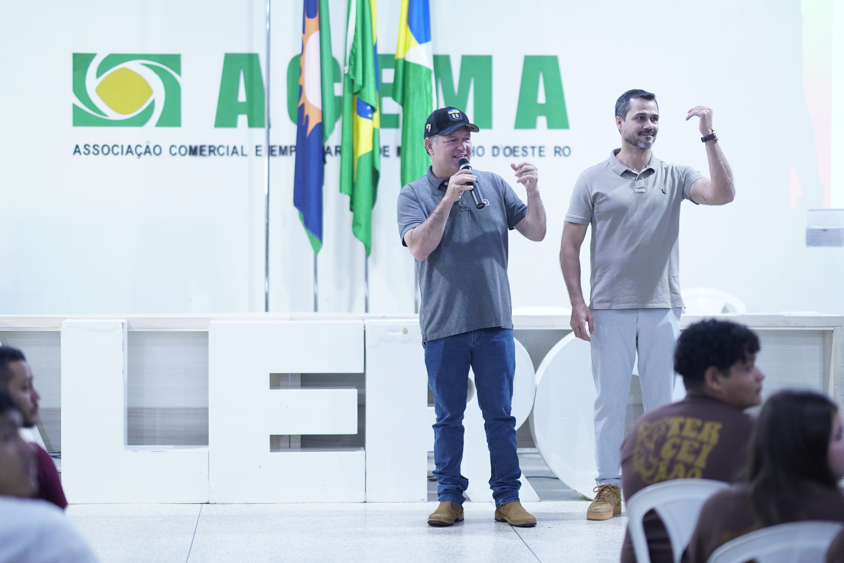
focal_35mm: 85
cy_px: 282
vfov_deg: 16.1
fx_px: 1993
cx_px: 422
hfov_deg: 23.9
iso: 2000
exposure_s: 1/200
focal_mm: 85
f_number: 1.4
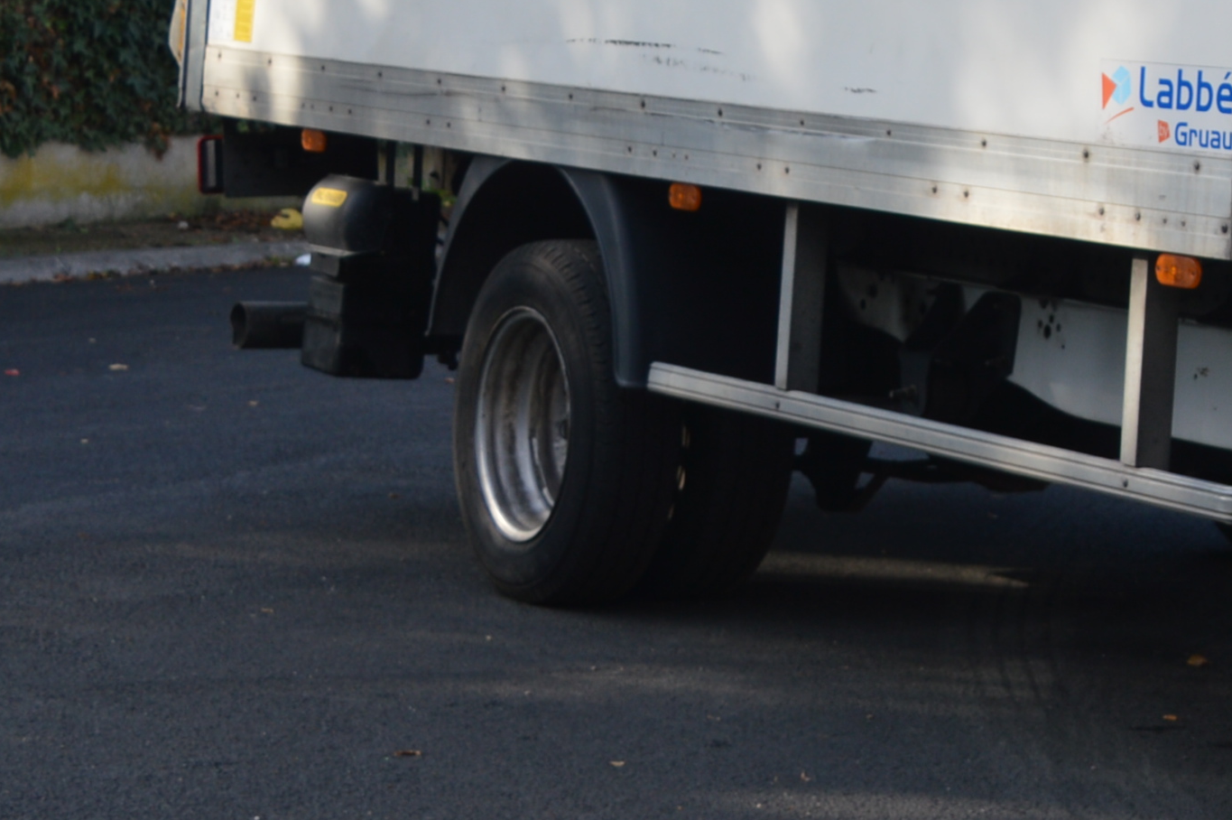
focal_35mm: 119
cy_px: -132
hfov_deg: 16.1
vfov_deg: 11.3
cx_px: 1700
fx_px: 4069
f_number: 7.1
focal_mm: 24
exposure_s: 1/200
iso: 100
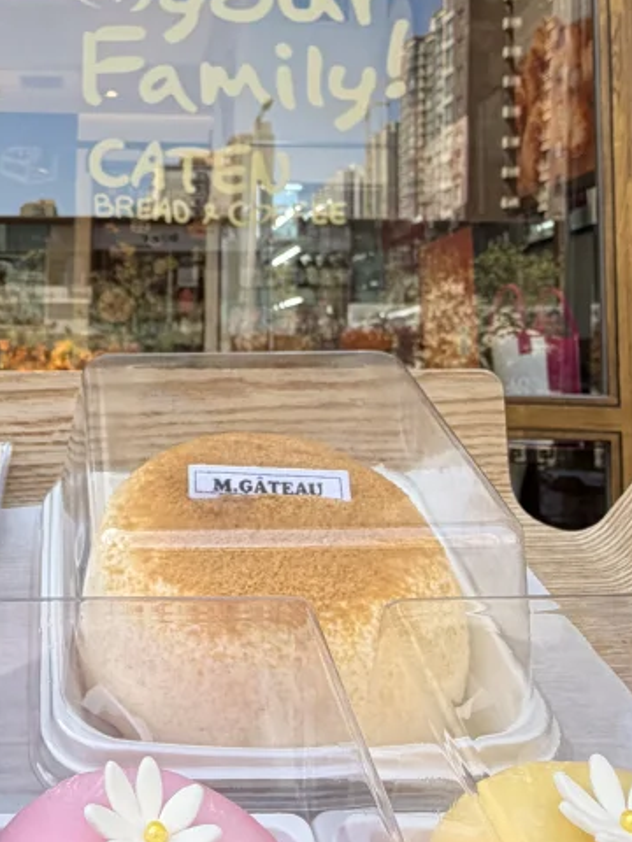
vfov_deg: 43.9
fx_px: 1022
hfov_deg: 32.6
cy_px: 256
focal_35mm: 42
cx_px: 60
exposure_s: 1/265
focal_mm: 2.22
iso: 50
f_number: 2.2
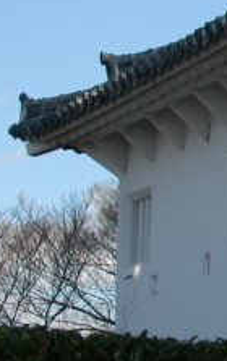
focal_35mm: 168
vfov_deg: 12.4
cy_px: 166
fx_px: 1658
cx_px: 717
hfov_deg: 6.9
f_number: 8
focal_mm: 24
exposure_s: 1/250
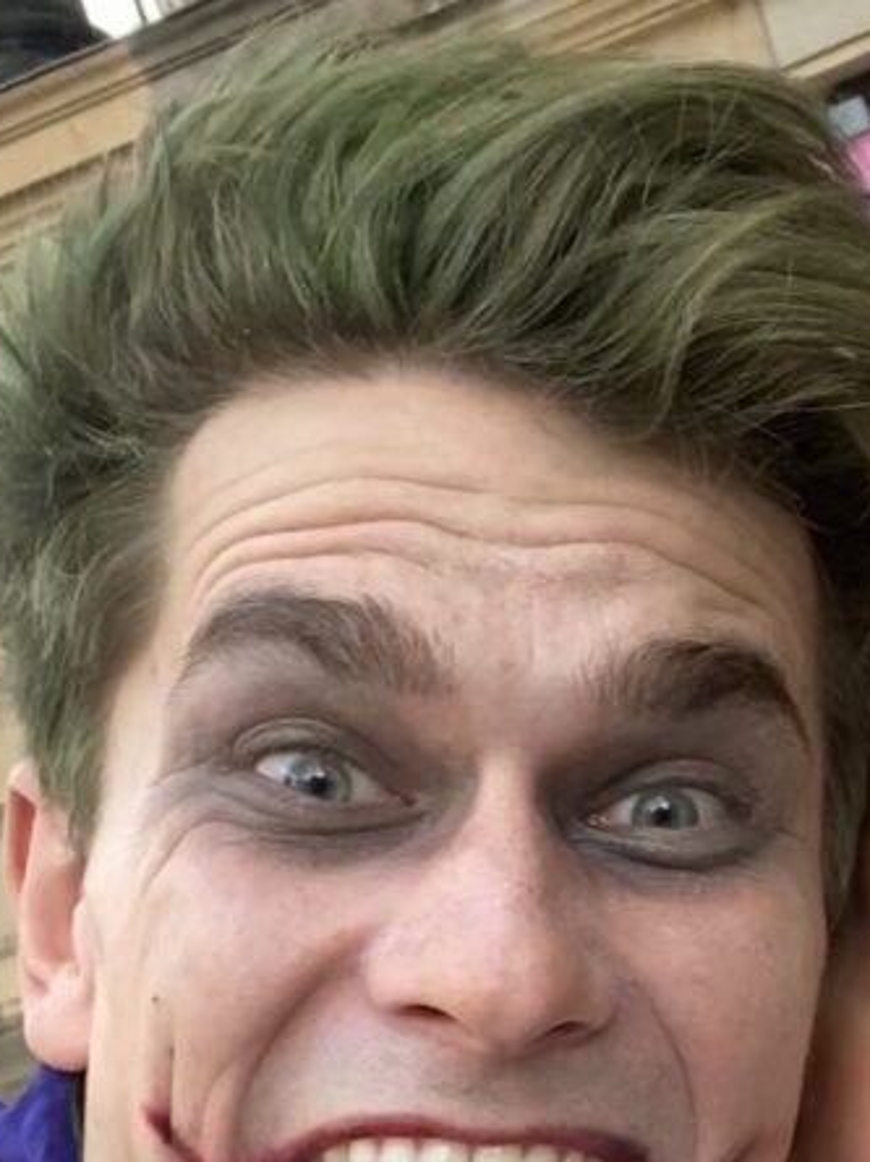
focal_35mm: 72
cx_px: 755
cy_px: 1012
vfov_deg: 26.3
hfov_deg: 20.1
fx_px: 2416
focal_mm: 2.71
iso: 100
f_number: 2.2
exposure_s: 1/97
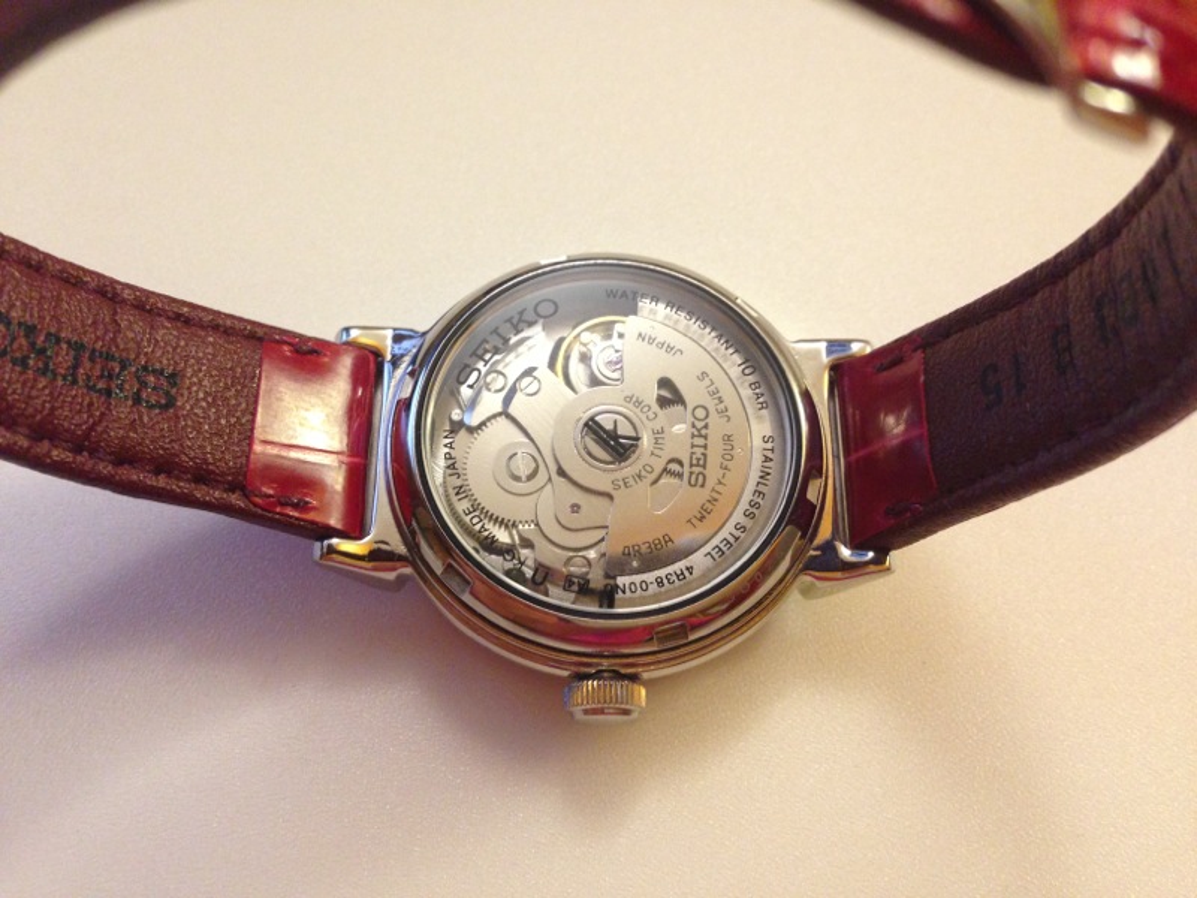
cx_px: 598
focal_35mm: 33
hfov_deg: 55.4
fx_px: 1141
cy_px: 449
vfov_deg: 42.9
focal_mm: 4.12
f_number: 2.4
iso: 250
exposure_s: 1/20
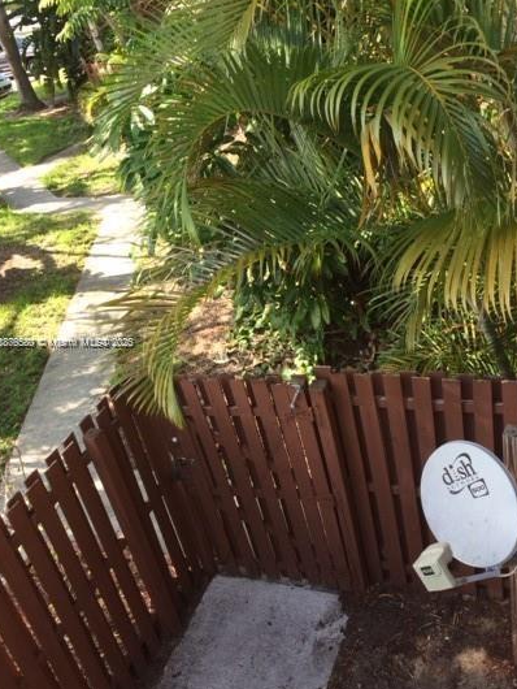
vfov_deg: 52.6
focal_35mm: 35
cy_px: 343
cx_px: 296
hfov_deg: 40.6
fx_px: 696
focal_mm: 4.15
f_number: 2.2
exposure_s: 1/178
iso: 32
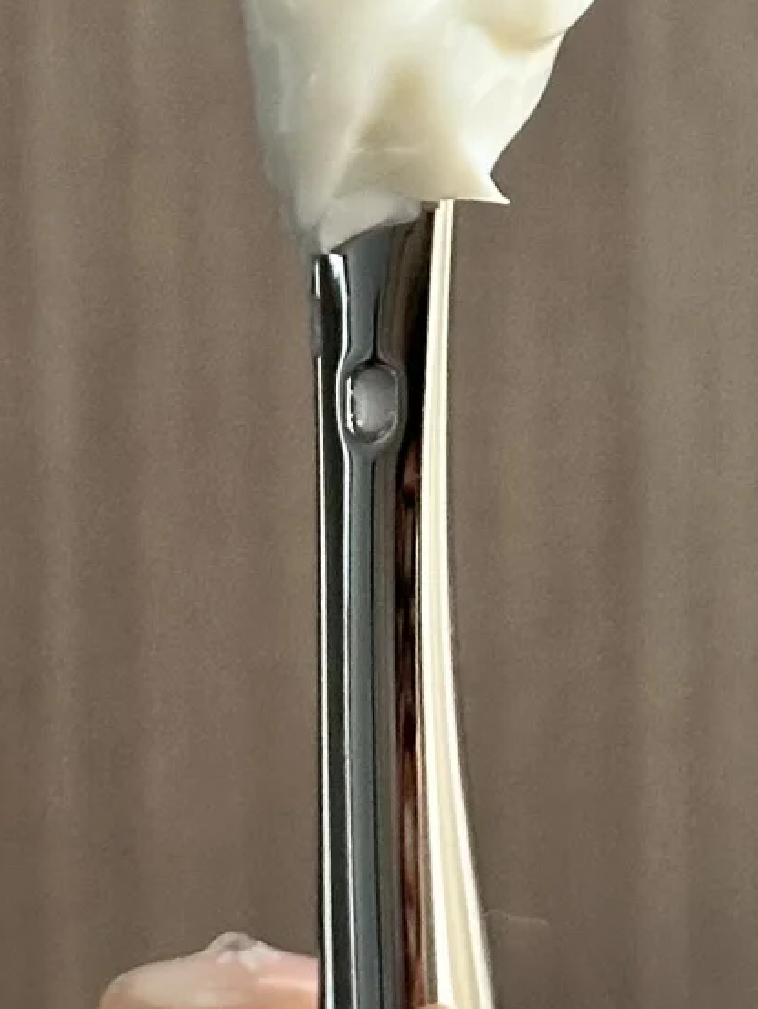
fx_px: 3648
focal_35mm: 125
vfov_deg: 15.6
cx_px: 362
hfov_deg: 11.9
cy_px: 124
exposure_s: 1/40
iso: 400
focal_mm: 6.86
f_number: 1.78
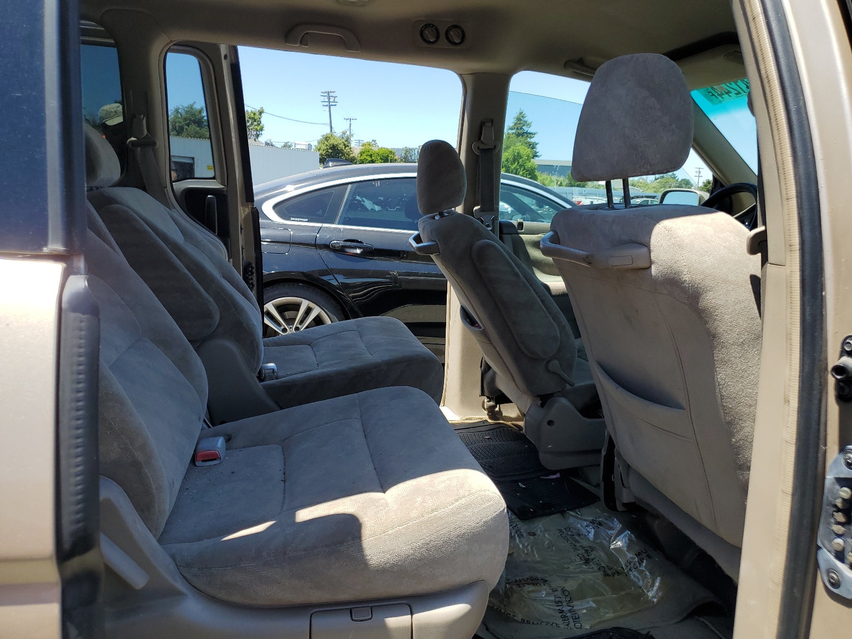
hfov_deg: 67.3
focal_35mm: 26
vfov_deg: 53.1
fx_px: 640
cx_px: 426
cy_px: 320
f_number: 1.5
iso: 50
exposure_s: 1/1429
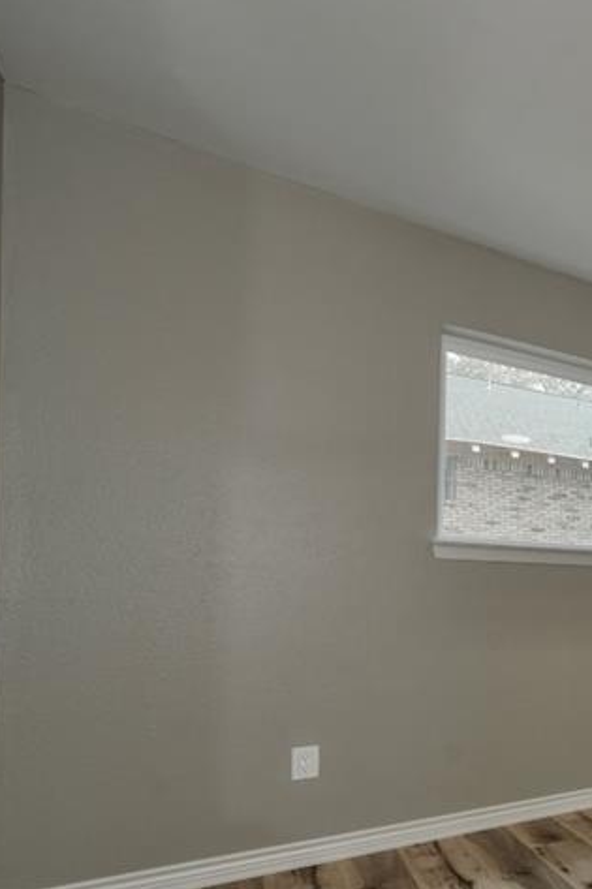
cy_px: 600
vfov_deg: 67.3
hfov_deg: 27.3
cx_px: 938
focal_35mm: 26
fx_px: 642
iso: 500
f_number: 8
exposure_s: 1/10
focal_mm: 12
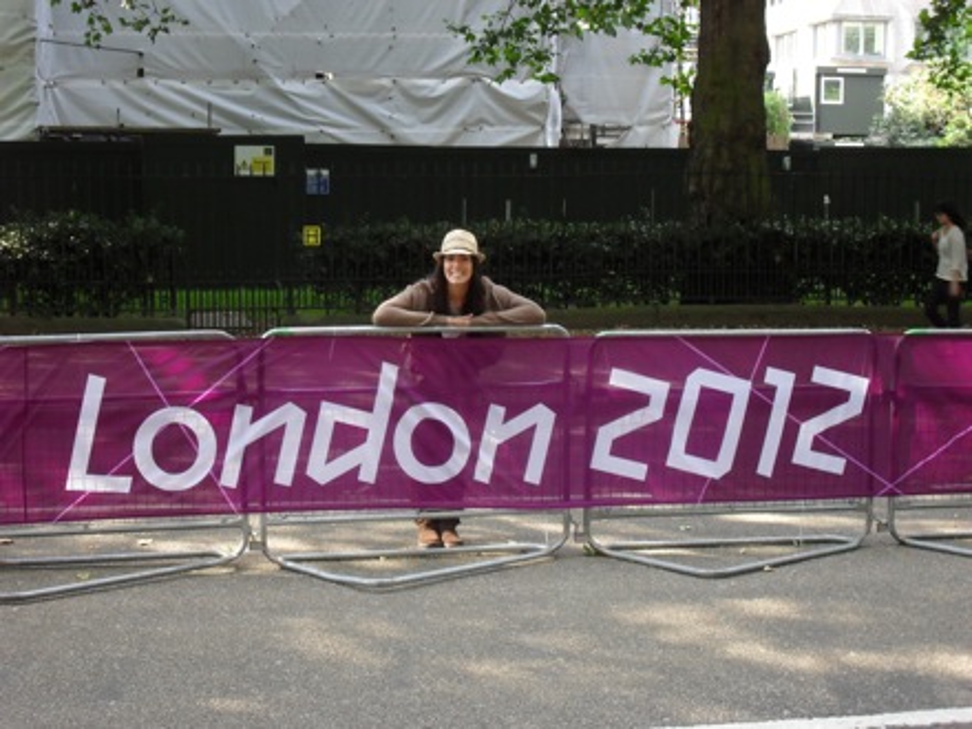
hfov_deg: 33.8
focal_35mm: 57
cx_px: 486
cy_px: 364
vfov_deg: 25.7
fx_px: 1601
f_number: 4.3
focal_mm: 10.1
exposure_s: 1/60
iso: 120
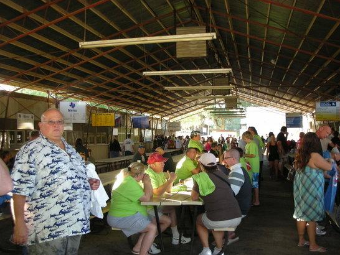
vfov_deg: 35.2
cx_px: 189
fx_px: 403
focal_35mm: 41
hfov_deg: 45.7
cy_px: 128
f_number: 2.8
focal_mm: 5.8
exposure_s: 1/30
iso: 75
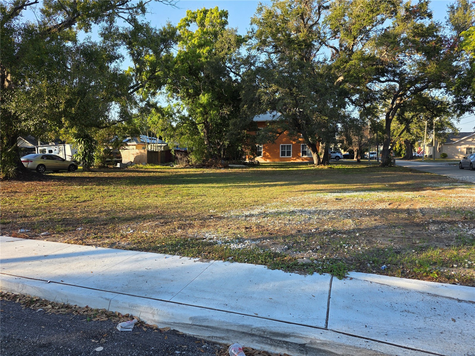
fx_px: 316
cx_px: 238
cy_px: 178
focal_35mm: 23
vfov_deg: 58.9
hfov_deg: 73.9
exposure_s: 1/359
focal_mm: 6.3
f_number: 1.7
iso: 25
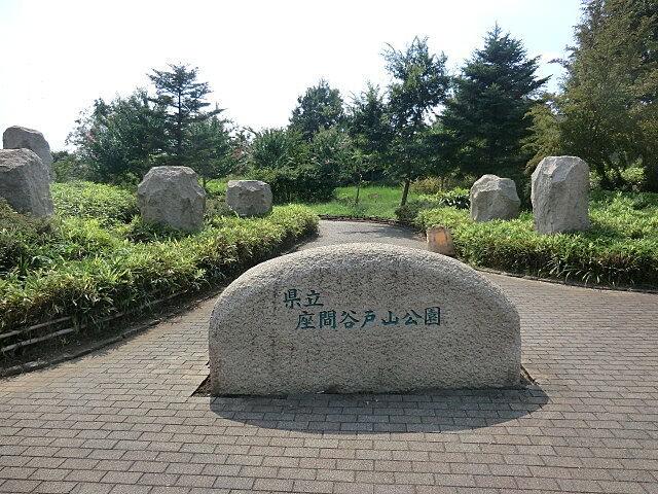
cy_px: 247
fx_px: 456
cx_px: 329
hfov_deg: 71.6
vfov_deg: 56.8
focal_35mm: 24
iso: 80
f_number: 3.2
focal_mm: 4.3
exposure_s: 1/800
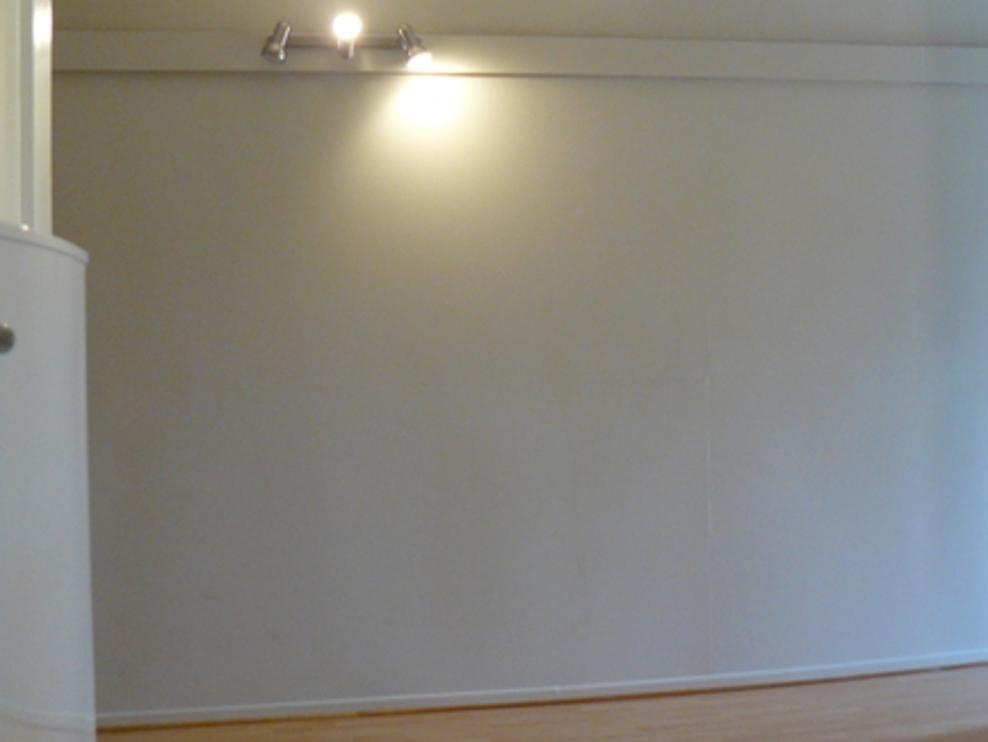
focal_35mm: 51
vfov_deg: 28.5
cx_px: 653
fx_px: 1456
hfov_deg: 37.1
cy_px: 307
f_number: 2.8
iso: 200
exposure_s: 1/30
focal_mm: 6
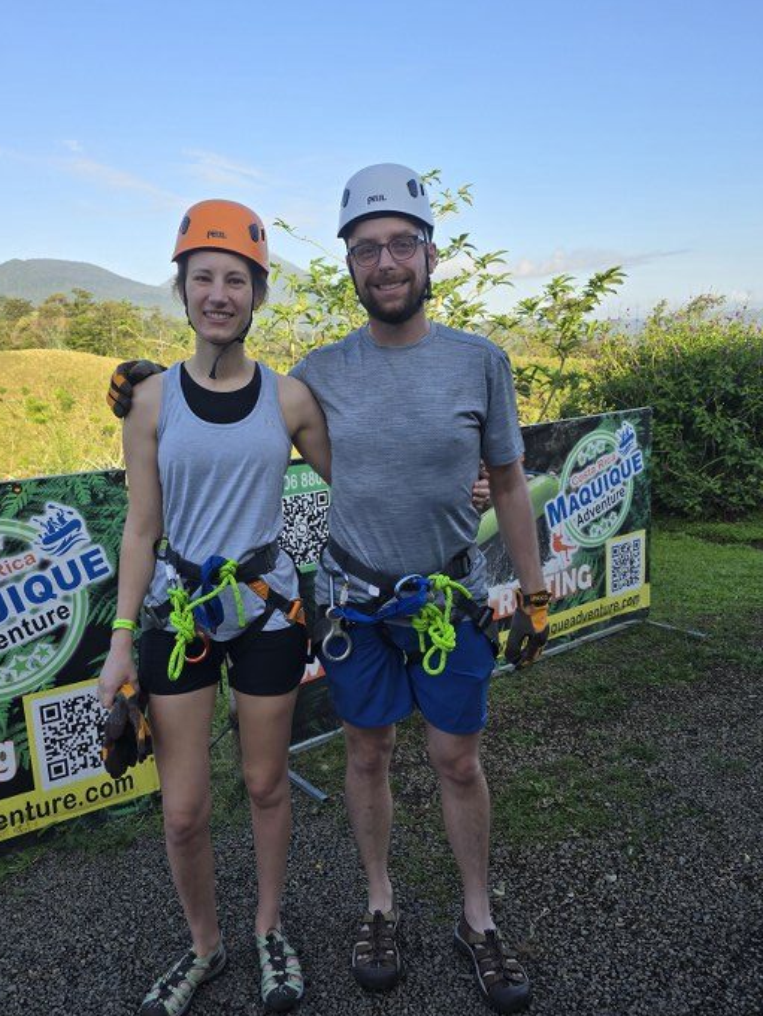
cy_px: 546
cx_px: 352
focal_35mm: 27
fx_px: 793
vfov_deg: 65.2
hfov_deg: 51.3
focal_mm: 6.3
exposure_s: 1/255
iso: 12
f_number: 1.7
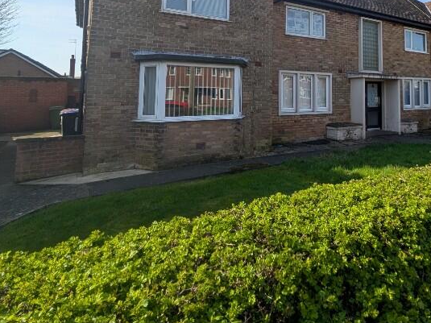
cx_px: 307
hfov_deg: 70.4
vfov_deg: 55.1
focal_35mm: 23
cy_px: 68
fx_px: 286
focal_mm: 2.02
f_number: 1.7
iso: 55
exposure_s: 1/2169
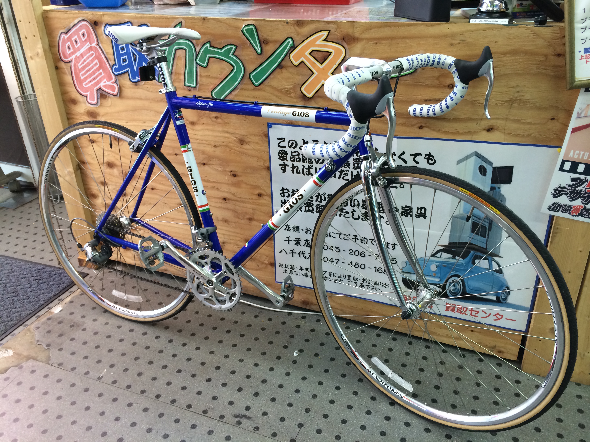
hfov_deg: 60.0
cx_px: 295
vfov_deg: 46.8
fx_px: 511
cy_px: 221
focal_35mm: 30
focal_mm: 4.12
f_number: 2.2
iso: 64
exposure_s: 1/30
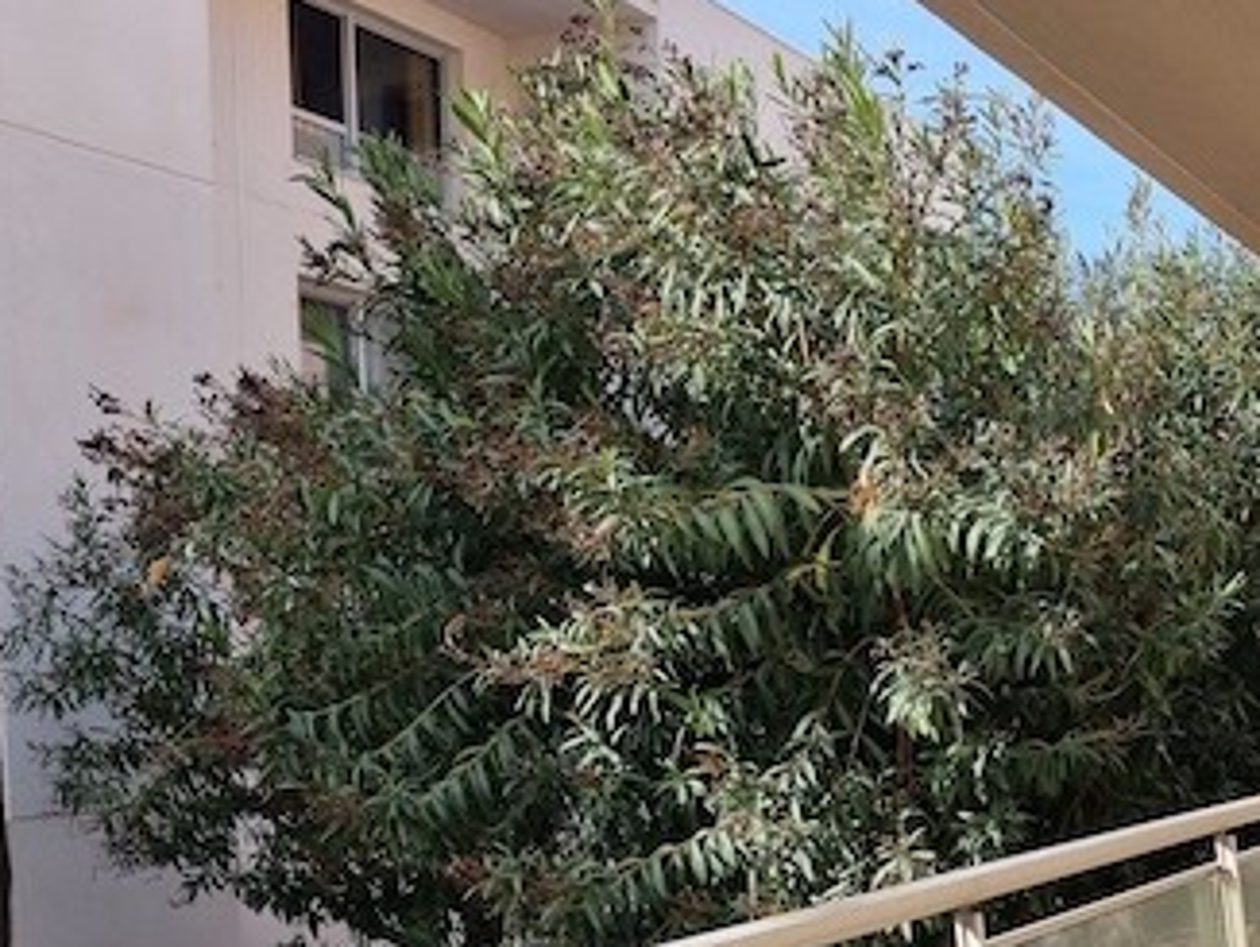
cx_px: 1094
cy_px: 796
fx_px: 1858
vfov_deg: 27.8
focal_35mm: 51
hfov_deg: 35.6
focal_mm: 5.4
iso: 50
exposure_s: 1/1420
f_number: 1.8
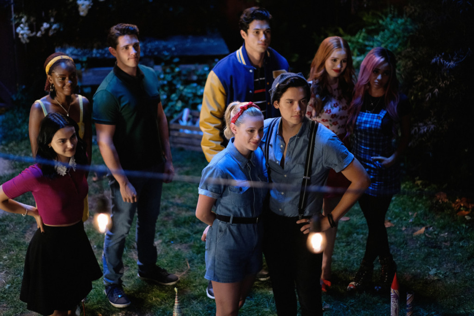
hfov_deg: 24.2
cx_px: 237
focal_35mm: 84
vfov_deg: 16.3
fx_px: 1106
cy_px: 158
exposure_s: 1/250
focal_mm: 56
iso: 1600
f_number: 1.2
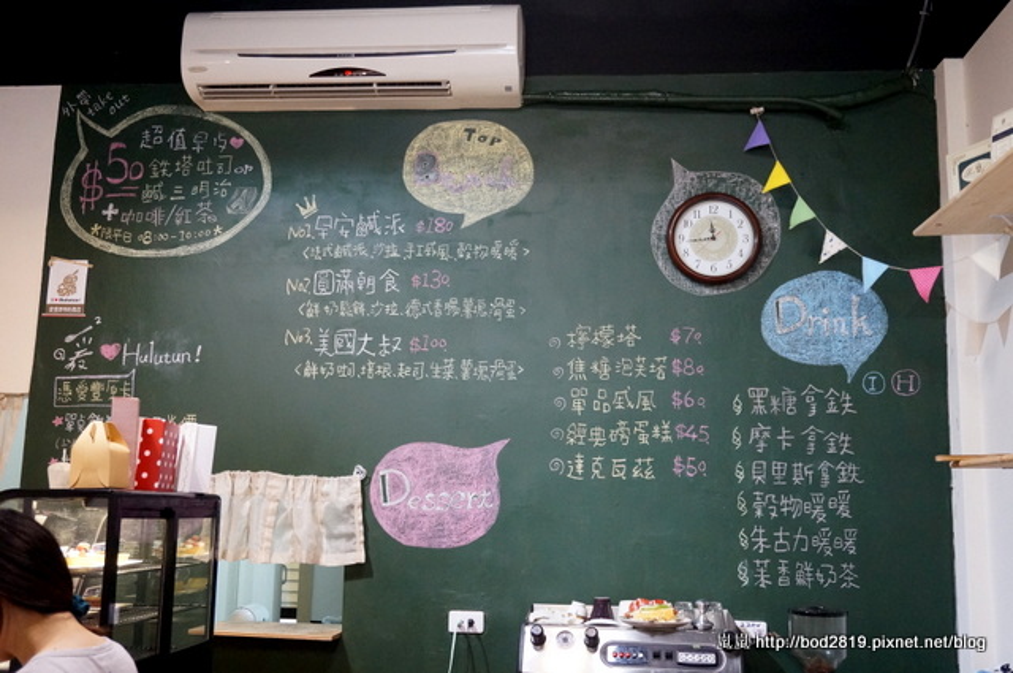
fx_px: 1012
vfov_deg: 36.8
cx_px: 506
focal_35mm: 36
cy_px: 336
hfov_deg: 53.2
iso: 3200
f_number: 4.5
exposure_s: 1/60
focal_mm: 24
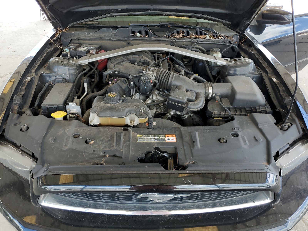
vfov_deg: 53.1
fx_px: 231
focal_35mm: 26
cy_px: 116
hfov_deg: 67.3
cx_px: 154
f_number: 1.5
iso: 50
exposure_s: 1/263
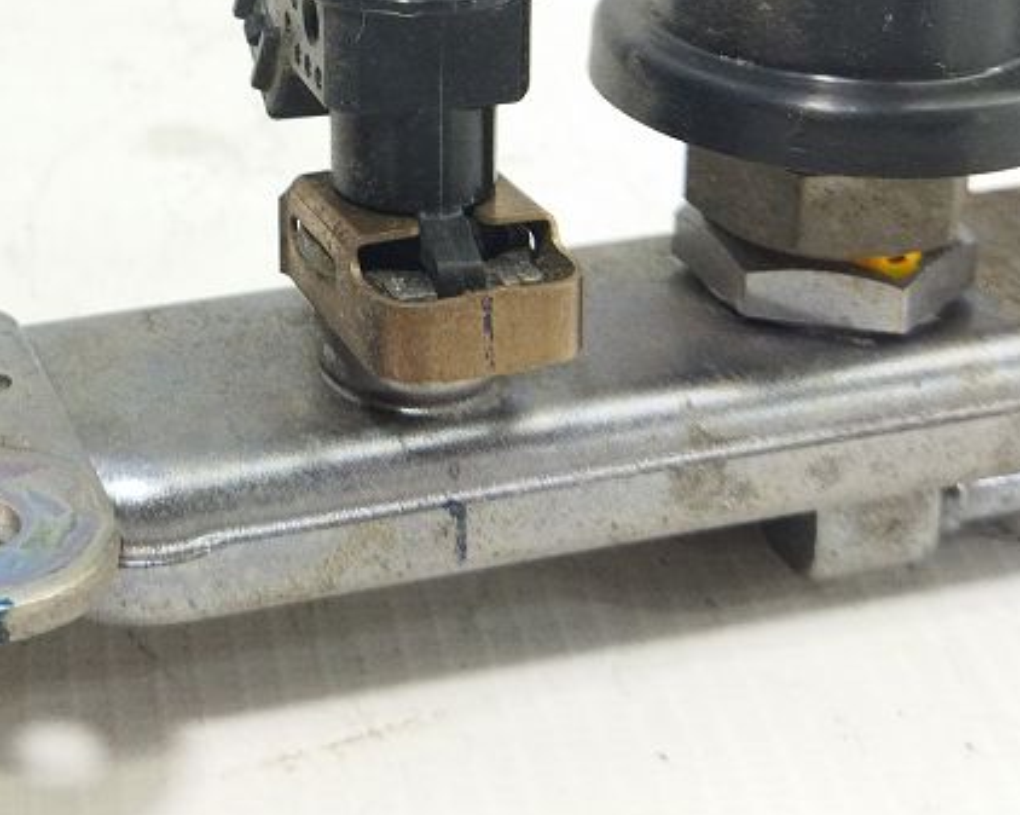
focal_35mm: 75
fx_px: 2263
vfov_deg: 19.4
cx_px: 89
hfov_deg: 24.6
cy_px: -123
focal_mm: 4.71
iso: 178
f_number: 1.79
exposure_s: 1/100
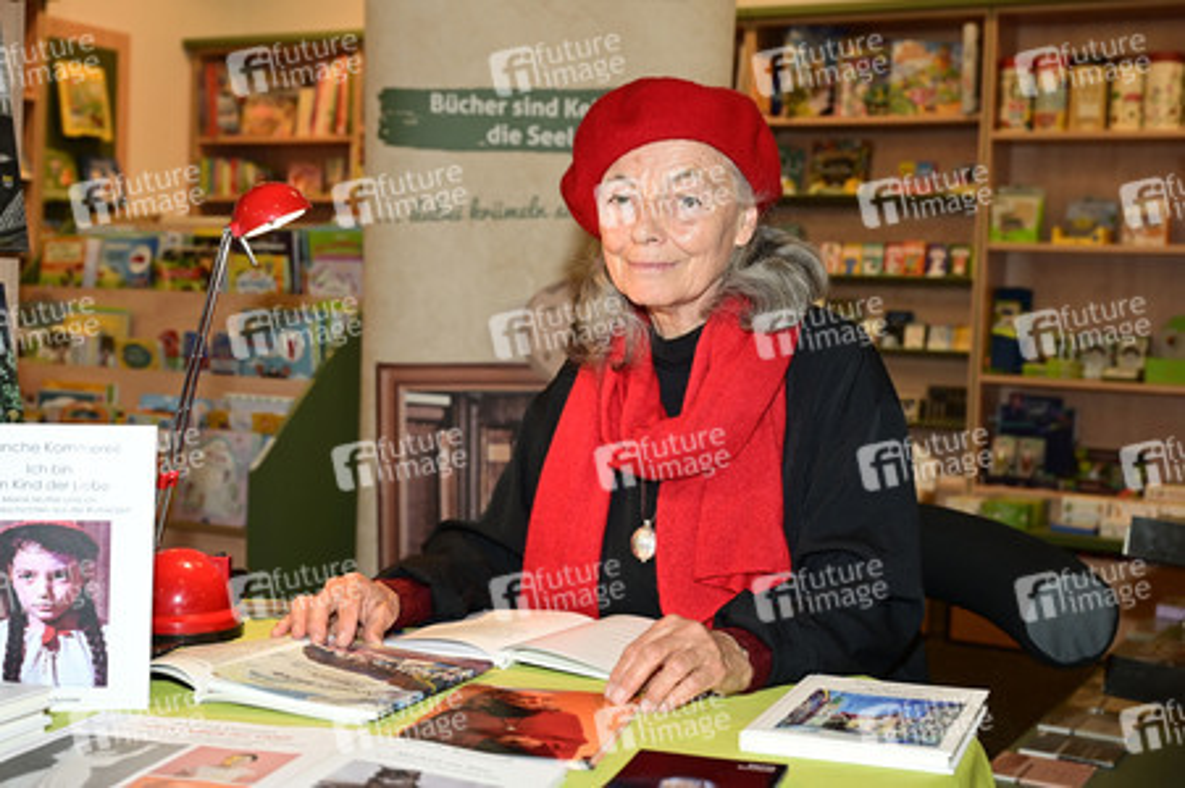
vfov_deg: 31.8
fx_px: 1381
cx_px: 592
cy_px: 394
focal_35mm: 42
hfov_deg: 46.4
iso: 1250
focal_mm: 42
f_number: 5
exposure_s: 1/200
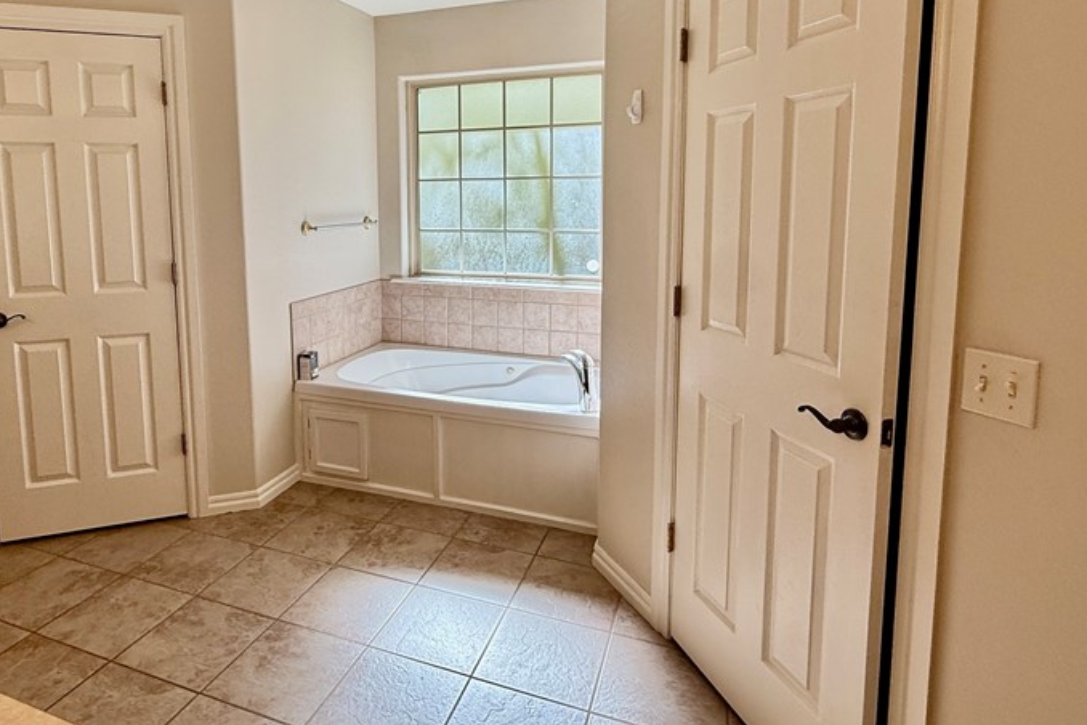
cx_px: 459
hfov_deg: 78.0
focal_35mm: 22
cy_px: 266
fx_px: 664
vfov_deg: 56.5
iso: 50
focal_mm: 2.22
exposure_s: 1/203
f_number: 2.2
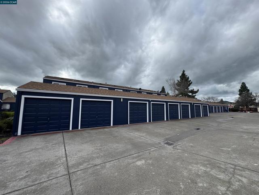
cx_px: 130
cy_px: 98
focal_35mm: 14
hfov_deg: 102.1
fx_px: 105
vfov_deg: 85.7
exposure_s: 1/1198
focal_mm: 2.22
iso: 50
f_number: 2.2
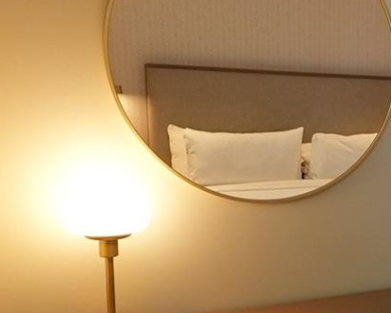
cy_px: 221
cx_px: 493
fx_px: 671
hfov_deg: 27.7
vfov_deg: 26.0
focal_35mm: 58
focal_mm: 11
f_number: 3.2
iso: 1250
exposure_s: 1/160
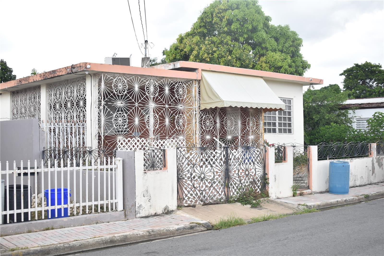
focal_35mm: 45
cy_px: 128
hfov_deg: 43.6
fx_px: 480
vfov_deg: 29.9
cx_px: 192
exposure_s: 1/400
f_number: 4.2
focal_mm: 30
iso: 400
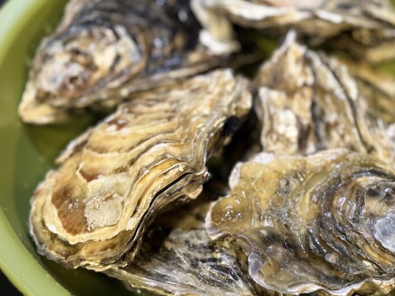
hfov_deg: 25.3
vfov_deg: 19.1
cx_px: 241
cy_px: 148
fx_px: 879
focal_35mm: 77
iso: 160
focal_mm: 5.96
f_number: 1.6
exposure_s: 1/50
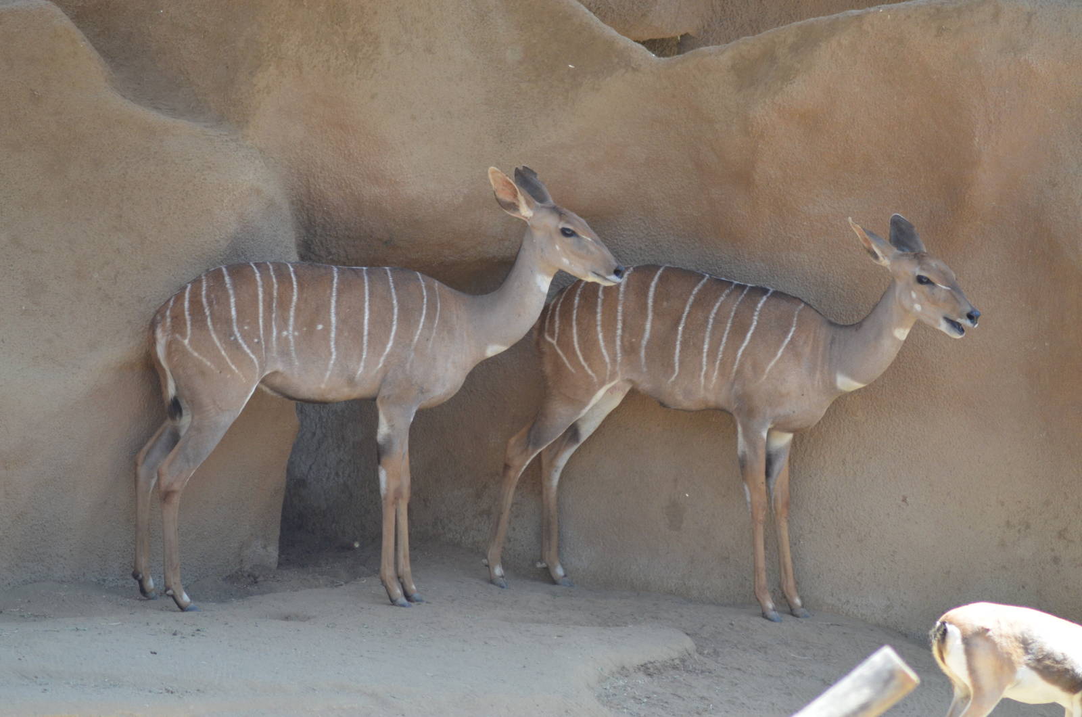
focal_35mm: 360
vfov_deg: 3.8
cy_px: 358
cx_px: 541
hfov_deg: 5.7
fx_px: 10798
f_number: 5
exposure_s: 1/640
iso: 800
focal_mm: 240
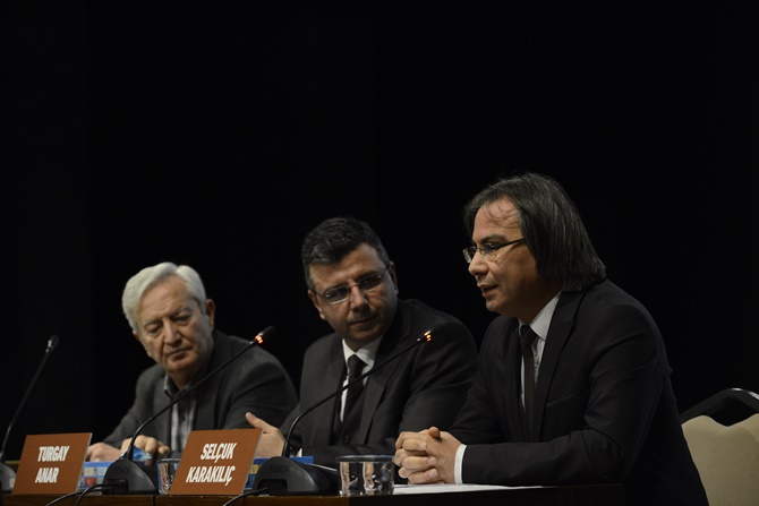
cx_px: 380
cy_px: 253
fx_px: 2847
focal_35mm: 135
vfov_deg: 10.2
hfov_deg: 15.2
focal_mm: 135
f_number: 2.8
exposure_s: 1/125
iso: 2200
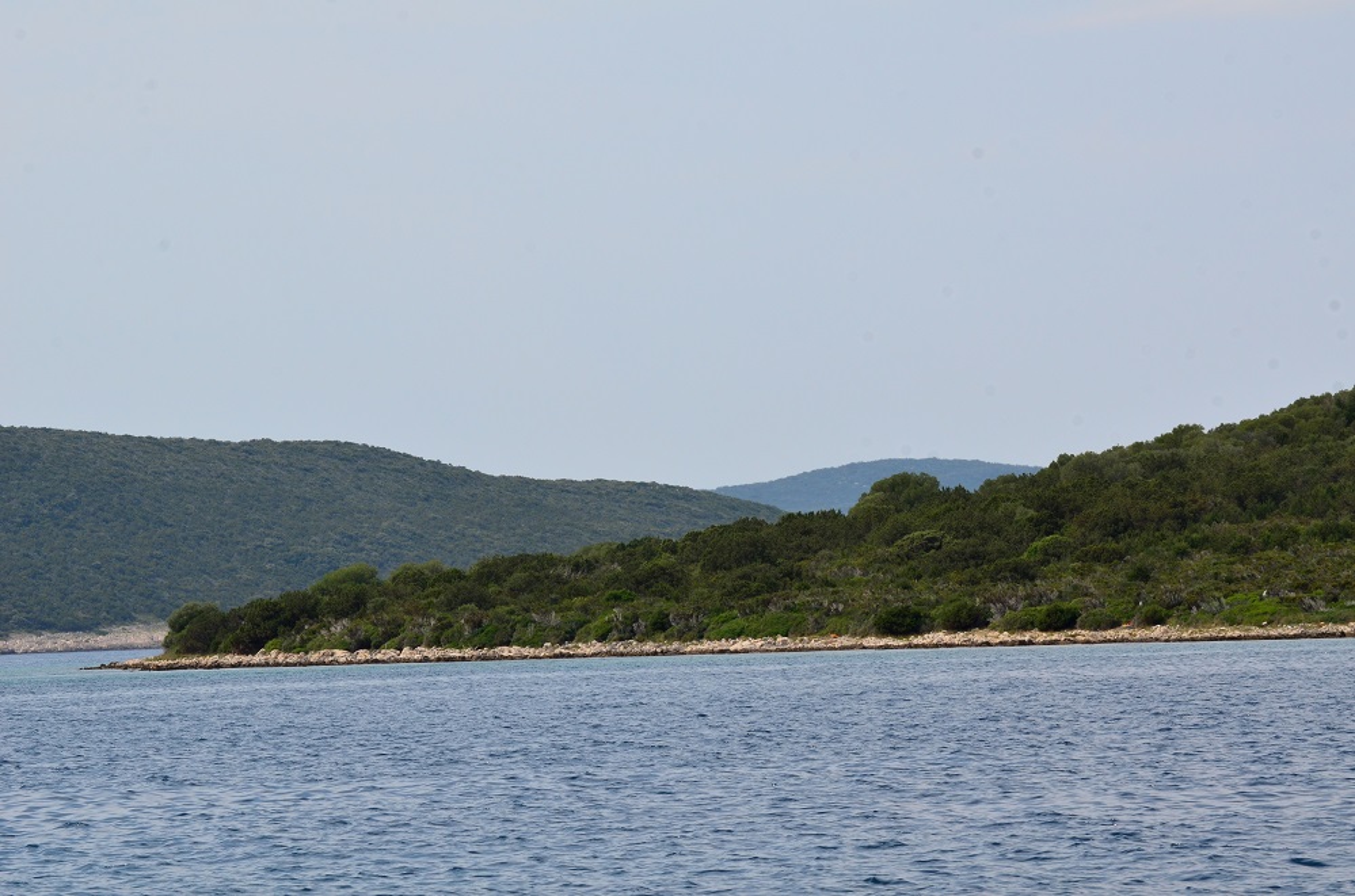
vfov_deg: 7.8
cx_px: 678
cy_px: 448
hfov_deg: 11.8
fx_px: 6534
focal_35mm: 174
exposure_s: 1/400
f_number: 16
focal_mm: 116
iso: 400
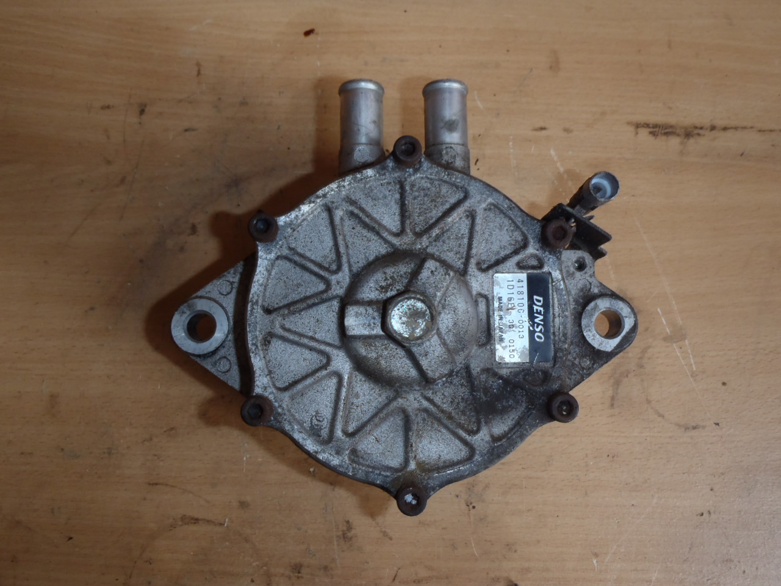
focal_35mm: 28
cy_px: 293
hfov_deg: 63.4
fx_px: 632
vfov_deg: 49.7
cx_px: 390
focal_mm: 5
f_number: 3.9
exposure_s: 1/30
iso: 100
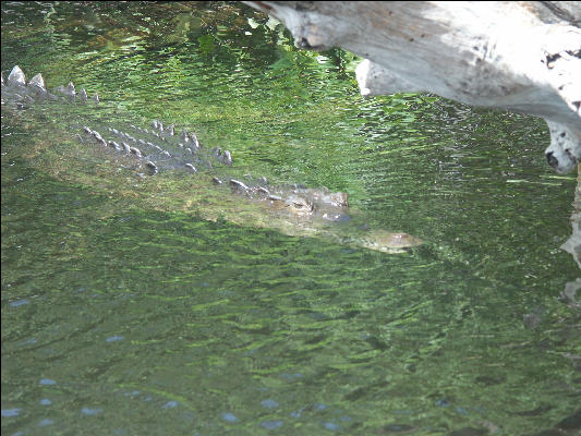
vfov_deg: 8.9
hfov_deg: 11.8
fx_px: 2804
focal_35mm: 167
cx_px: 290
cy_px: 218
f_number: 5
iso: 100
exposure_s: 1/200
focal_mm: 42.18
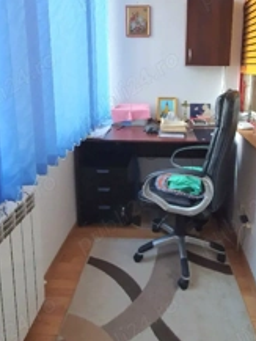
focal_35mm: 24
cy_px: 110
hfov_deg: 56.2
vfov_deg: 69.3
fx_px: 236
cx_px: 159
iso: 80
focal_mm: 1.8
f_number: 2.2
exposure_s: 1/50
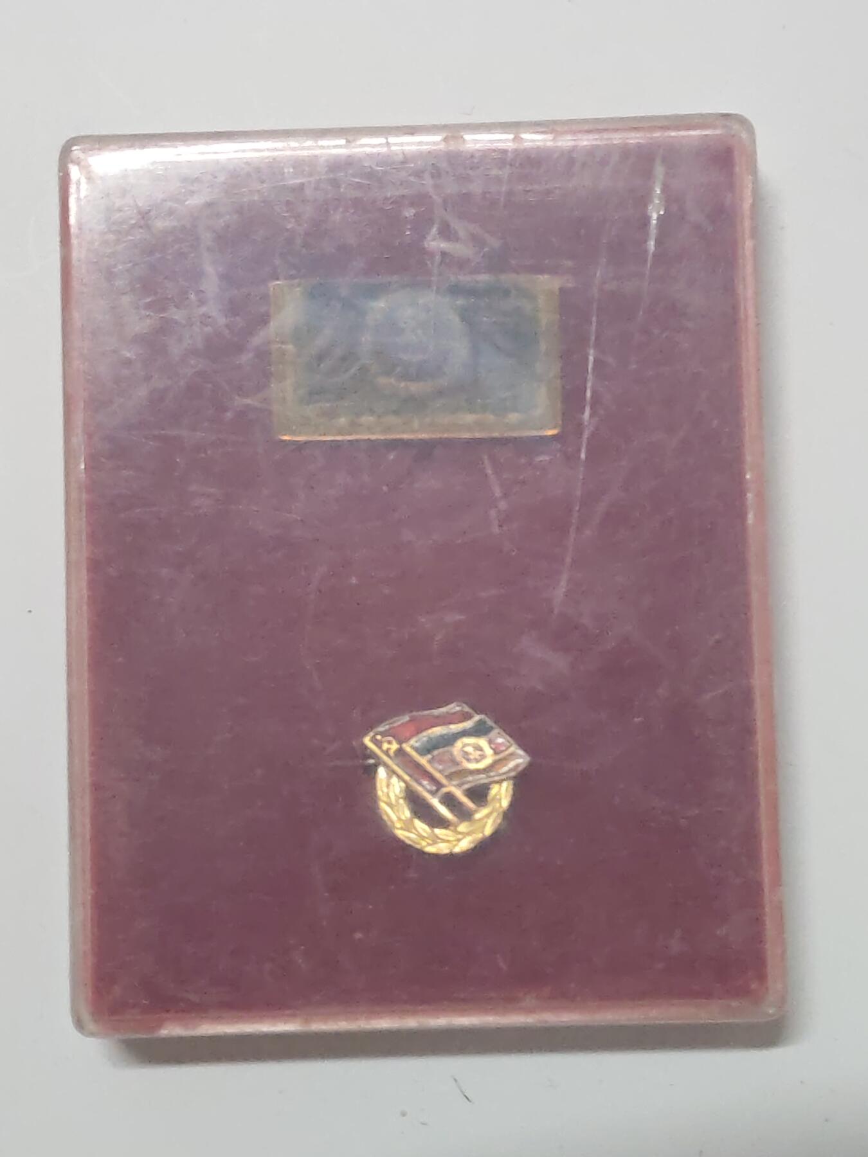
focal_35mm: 68
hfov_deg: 21.6
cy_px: 578
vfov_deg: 28.6
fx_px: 2273
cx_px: 434
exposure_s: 1/50
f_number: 1.95
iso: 1000
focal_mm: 5.52
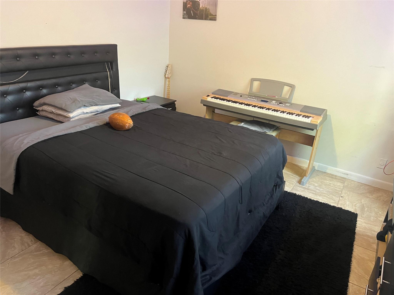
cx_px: 197
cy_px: 148
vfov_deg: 53.1
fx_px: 296
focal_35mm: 26
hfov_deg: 67.3
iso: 500
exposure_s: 1/40
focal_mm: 5.7
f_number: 1.5
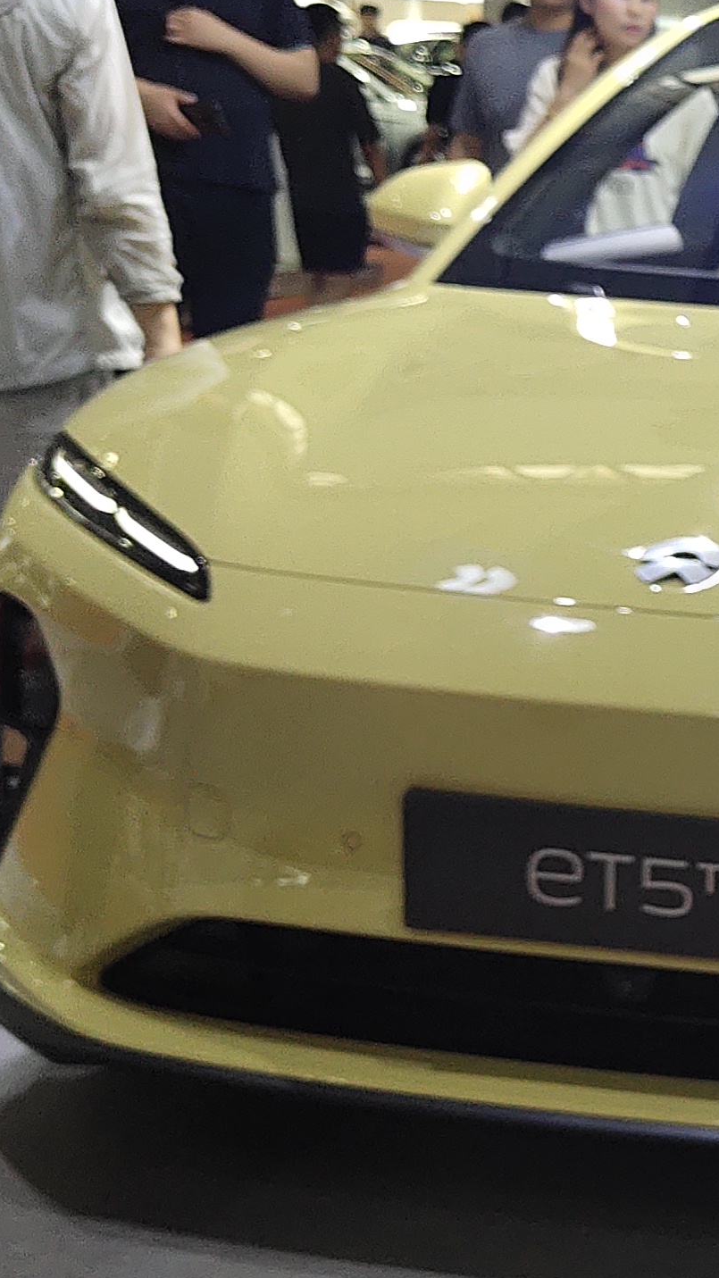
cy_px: 731
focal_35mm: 89
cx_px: 1356
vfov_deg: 23.9
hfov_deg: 12.3
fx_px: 3016
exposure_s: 1/100
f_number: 1.8
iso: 99
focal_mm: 4.27
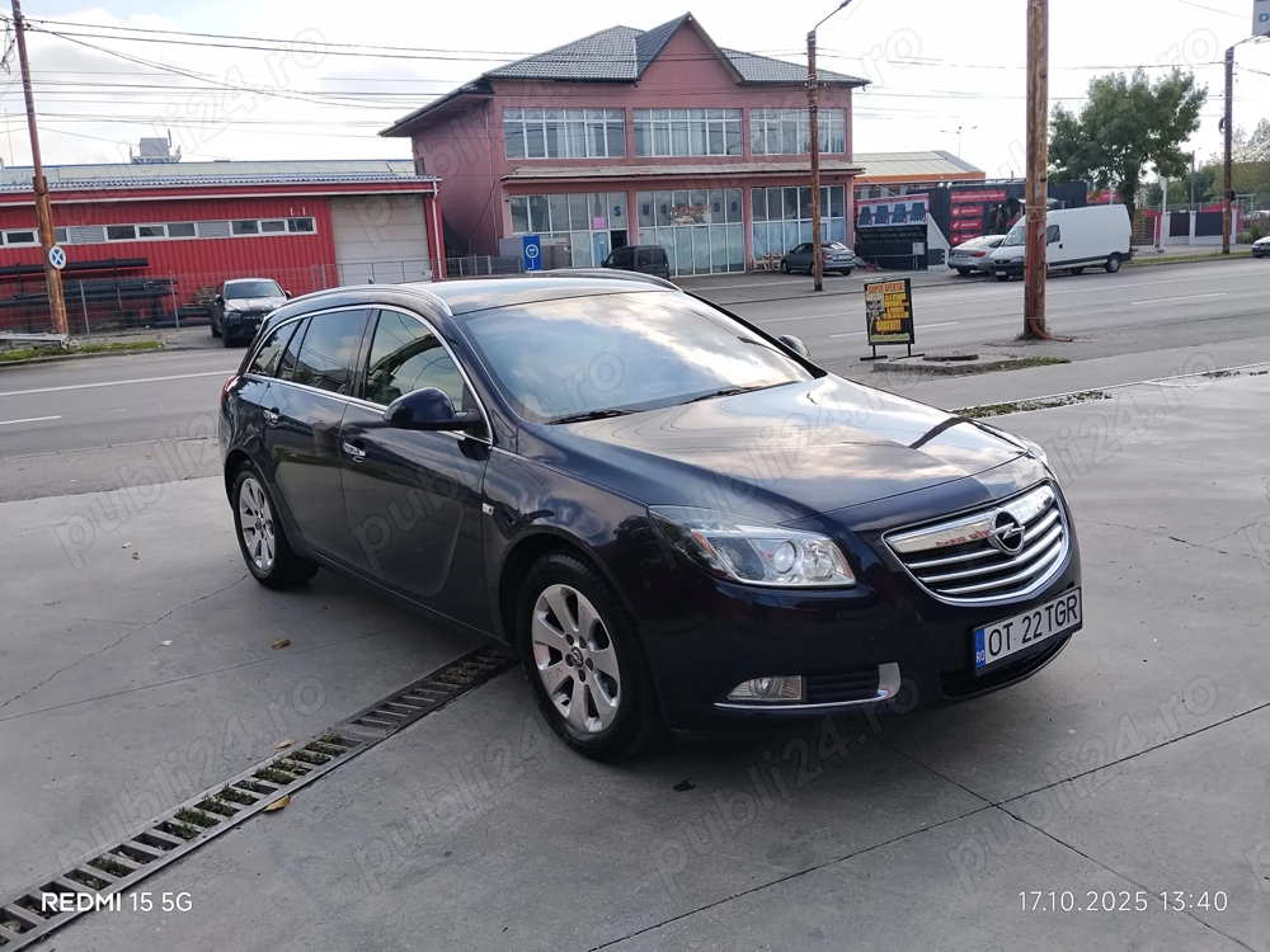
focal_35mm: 29
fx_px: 1064
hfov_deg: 61.7
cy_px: 476
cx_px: 635
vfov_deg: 48.2
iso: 50
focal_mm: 4.22
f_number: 1.8
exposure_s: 1/1244
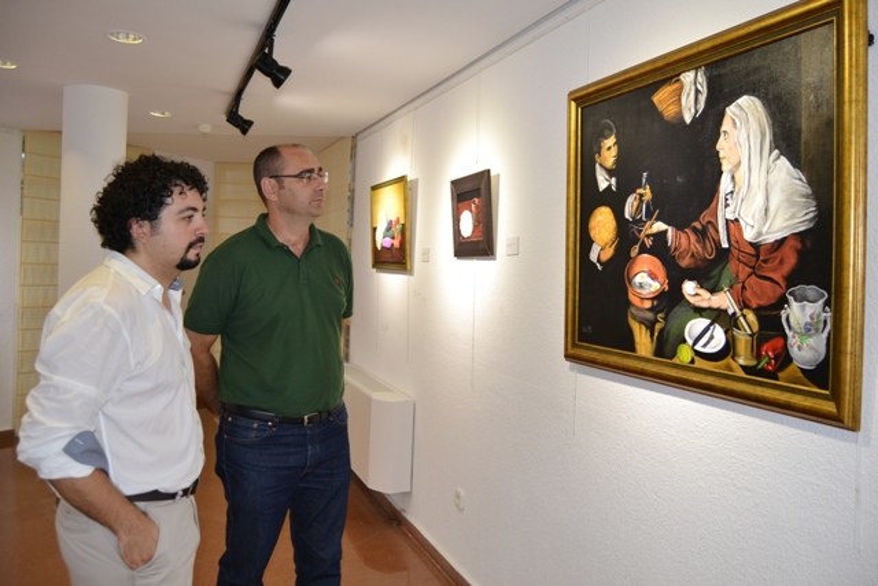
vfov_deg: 48.0
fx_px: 659
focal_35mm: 27
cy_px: 293
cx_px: 439
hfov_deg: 67.4
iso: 450
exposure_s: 1/60
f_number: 3.5
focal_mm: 18
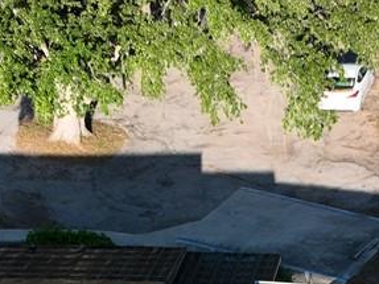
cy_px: 557
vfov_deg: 10.2
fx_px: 1467
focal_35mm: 134
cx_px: 345
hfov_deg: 14.6
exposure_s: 1/640
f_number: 4
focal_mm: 12.29
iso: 150
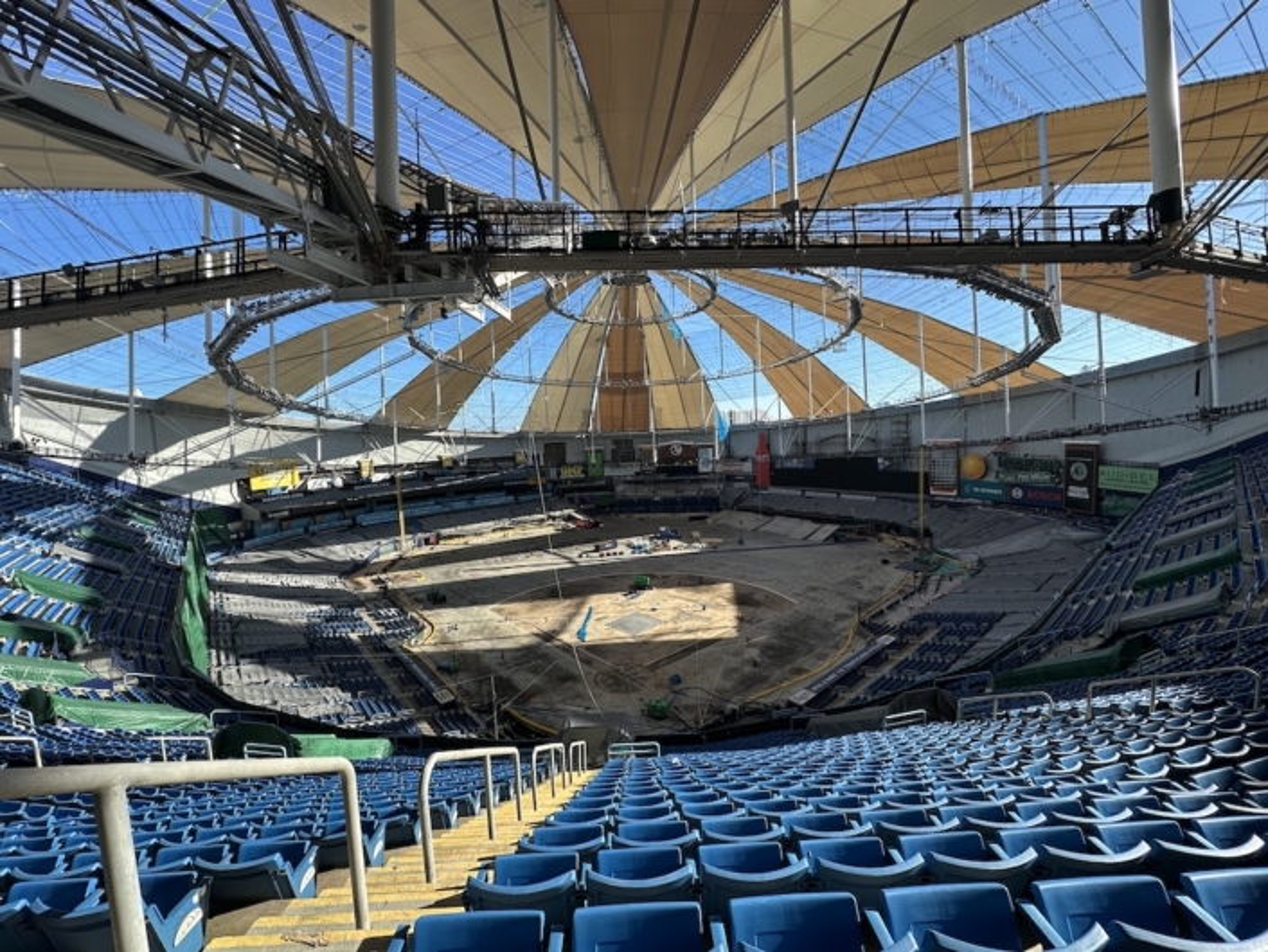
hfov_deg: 102.1
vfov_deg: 85.7
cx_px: 634
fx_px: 513
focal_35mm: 14
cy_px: 476
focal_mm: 2.22
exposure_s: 1/666
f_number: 2.2
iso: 40
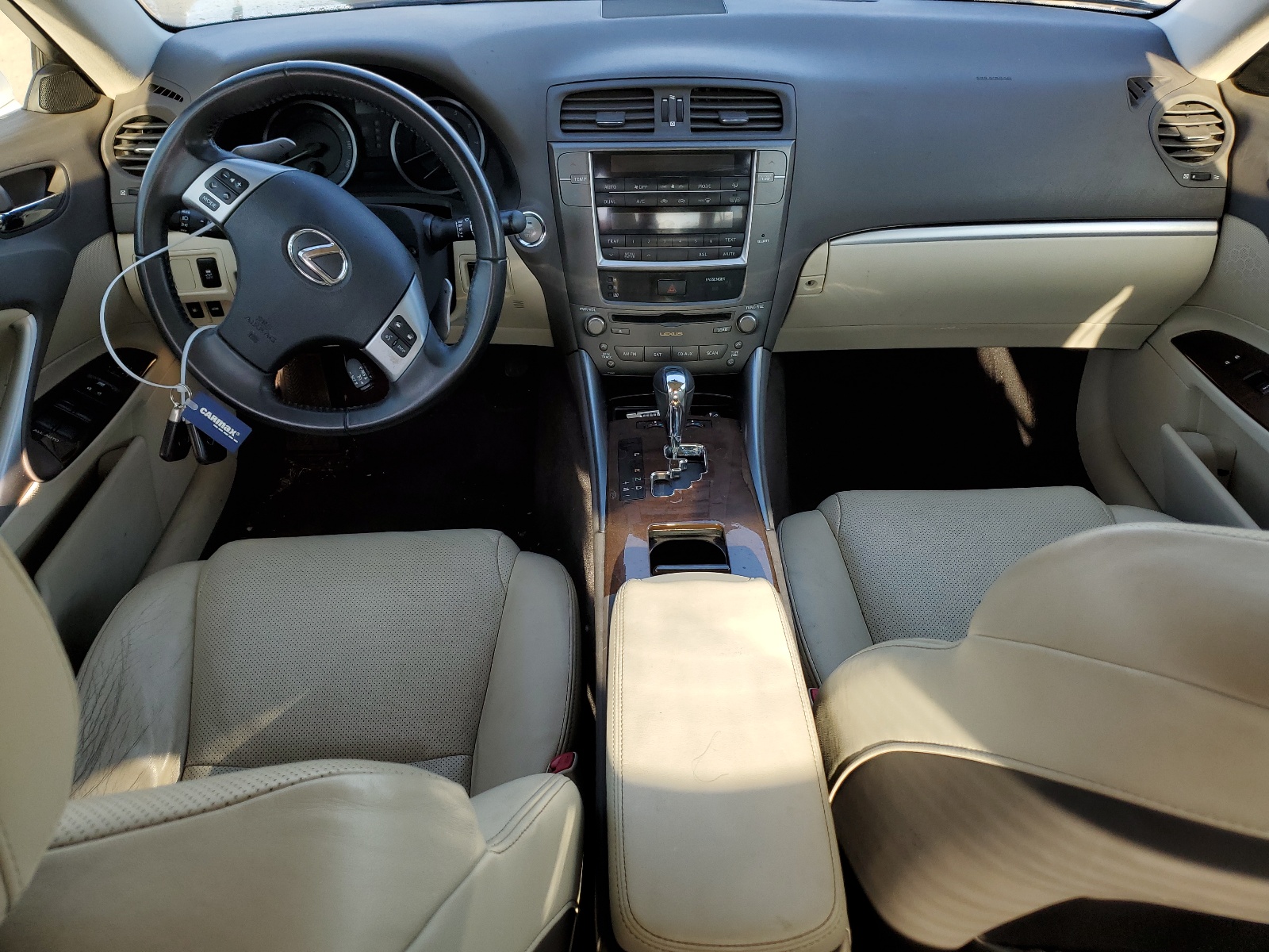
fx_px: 953
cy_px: 476
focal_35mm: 26
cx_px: 634
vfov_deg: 53.1
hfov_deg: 67.3
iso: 50
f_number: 1.5
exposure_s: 1/357
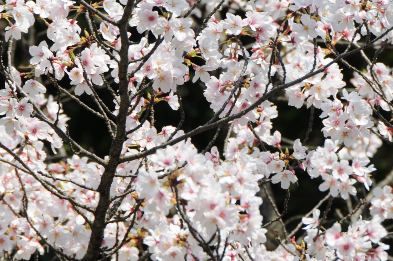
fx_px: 6182
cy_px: 84
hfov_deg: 3.6
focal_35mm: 567
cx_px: 283
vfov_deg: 2.4
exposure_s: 1/320
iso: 200
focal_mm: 200
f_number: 9
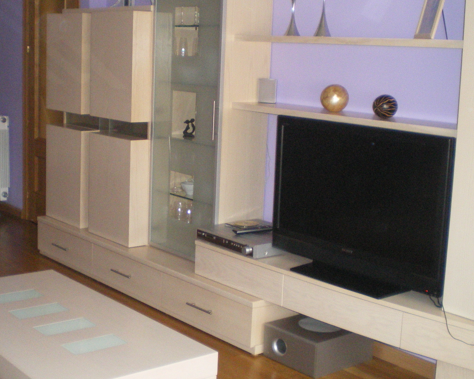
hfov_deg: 33.4
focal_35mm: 56
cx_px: 181
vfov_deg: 27.1
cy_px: 177
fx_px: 786
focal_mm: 6.3
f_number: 3.1
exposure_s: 1/50
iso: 400
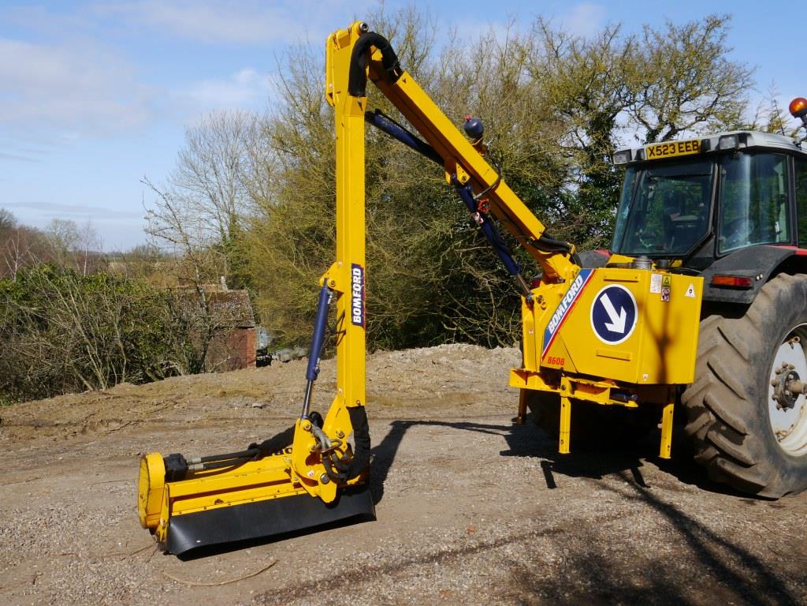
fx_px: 746
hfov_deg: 56.8
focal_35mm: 32
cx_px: 404
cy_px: 303
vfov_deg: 44.2
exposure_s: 1/400
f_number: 8
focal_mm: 16
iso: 160
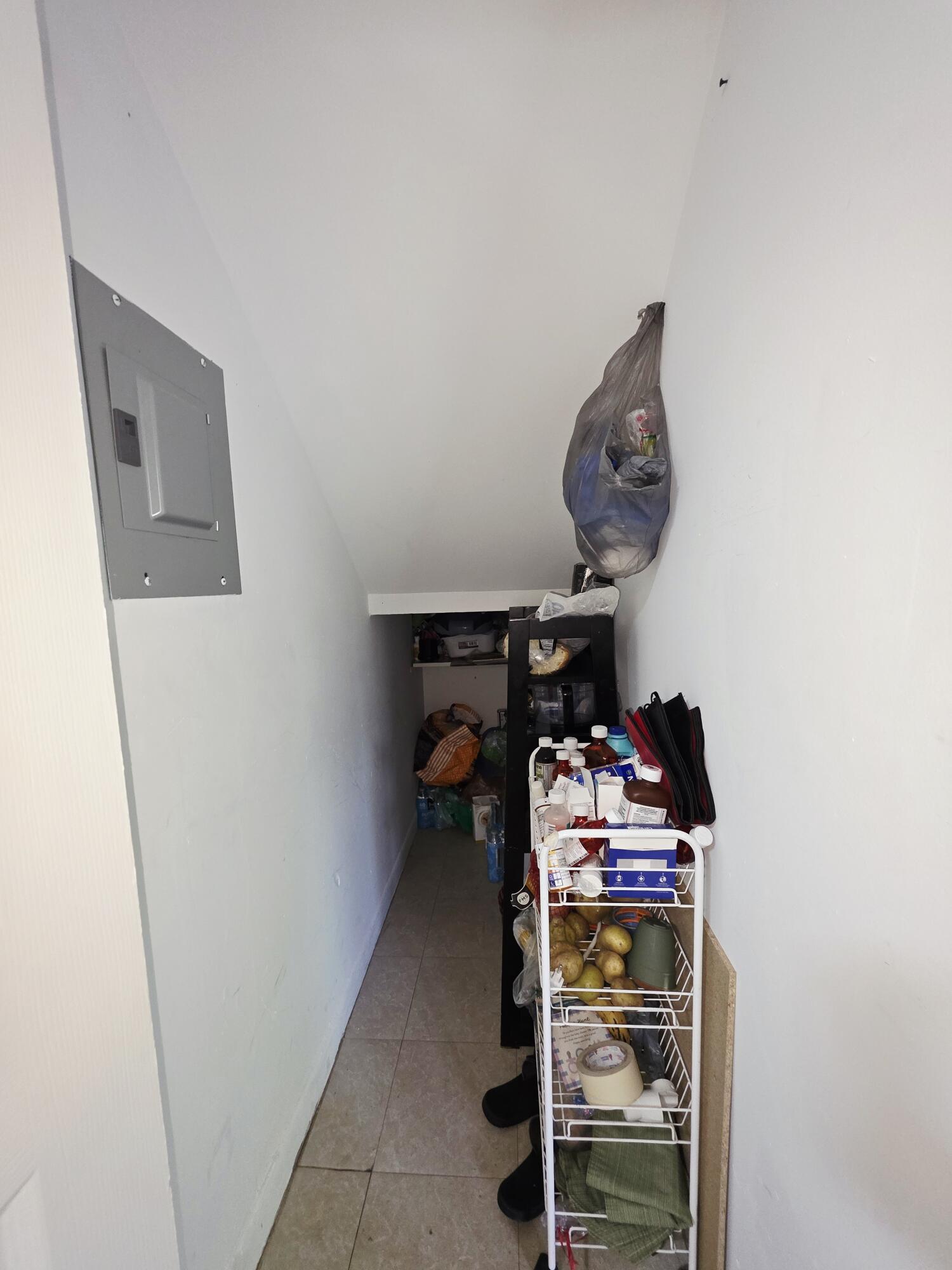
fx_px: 477
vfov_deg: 106.2
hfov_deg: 89.9
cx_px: 476
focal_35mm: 13
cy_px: 635
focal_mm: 2.2
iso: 160
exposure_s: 1/24
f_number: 1.9
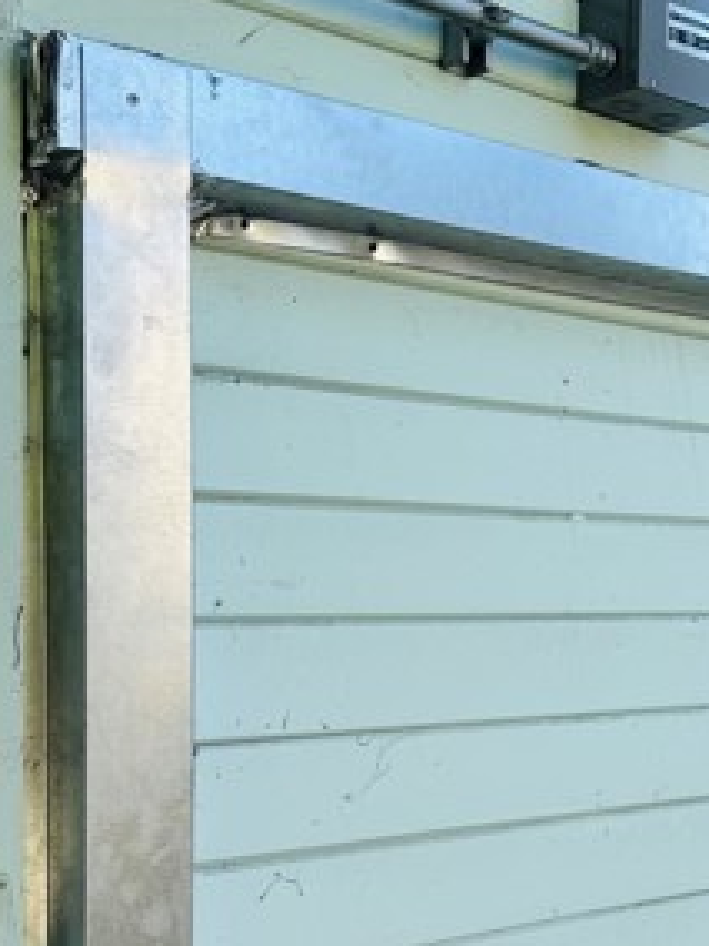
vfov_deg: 35.2
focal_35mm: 54
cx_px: 616
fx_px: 1475
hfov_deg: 26.3
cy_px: 630
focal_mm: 6.76
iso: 80
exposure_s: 1/1076
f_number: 1.78
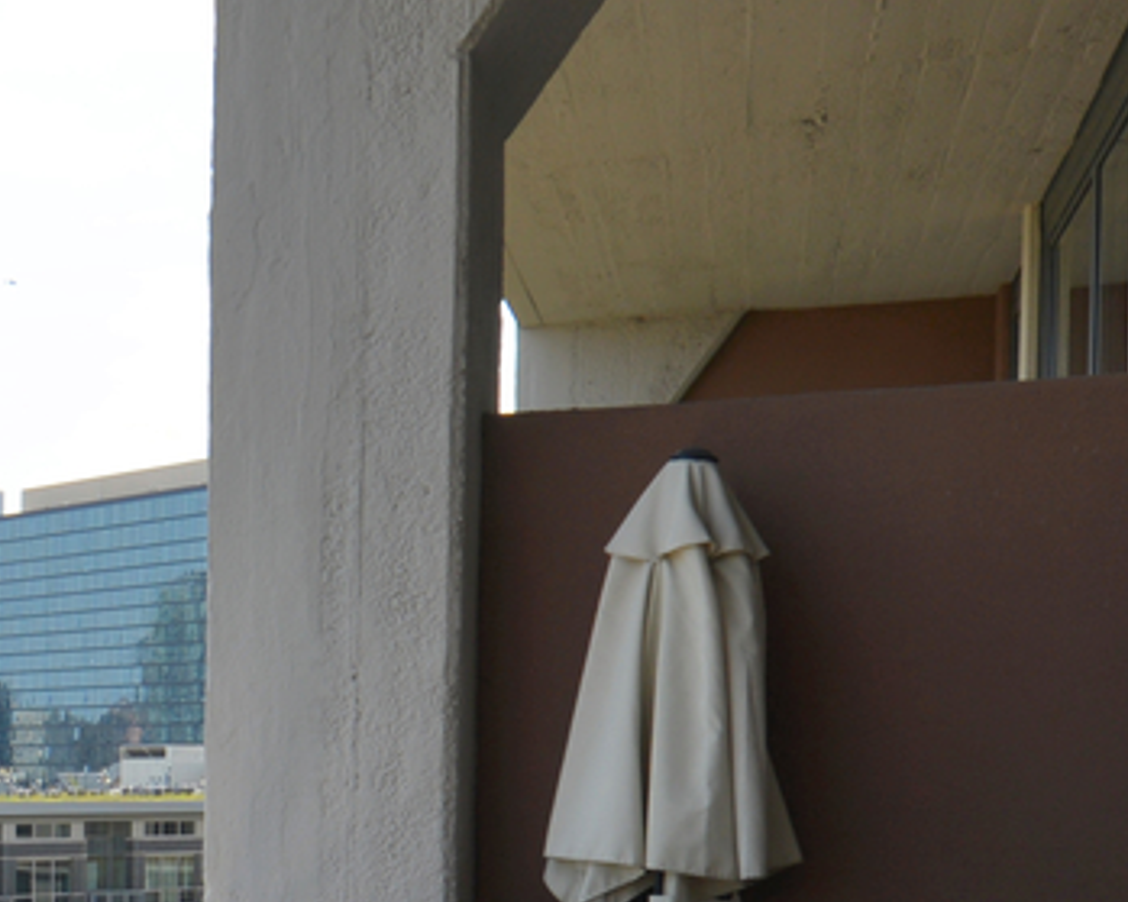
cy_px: 892
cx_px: -314
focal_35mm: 61
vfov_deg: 23.9
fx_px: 2036
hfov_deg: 26.5
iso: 100
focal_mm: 14
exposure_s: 1/200
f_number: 9
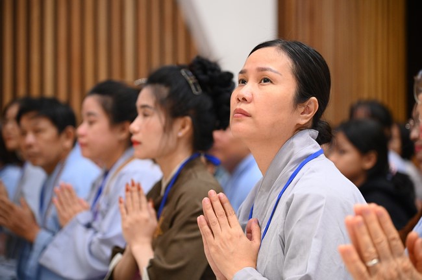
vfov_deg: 11.4
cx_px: 211
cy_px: 140
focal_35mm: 120
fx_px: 1405
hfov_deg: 17.1
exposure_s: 1/160
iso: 4000
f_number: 4
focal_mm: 120
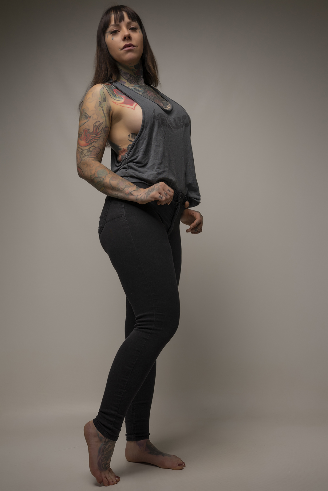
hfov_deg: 27.0
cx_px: 164
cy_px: 246
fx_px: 683
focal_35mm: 50
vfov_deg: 39.6
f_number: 8
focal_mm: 50
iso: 100
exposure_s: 1/200
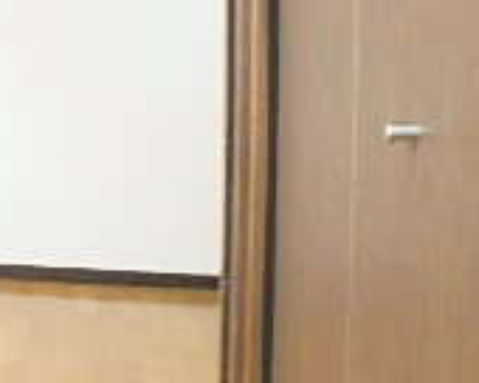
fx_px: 1092
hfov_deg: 19.4
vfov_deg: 19.7
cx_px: -349
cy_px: 90
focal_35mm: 77
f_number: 3.5
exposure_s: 1/30
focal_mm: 3.7
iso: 1000
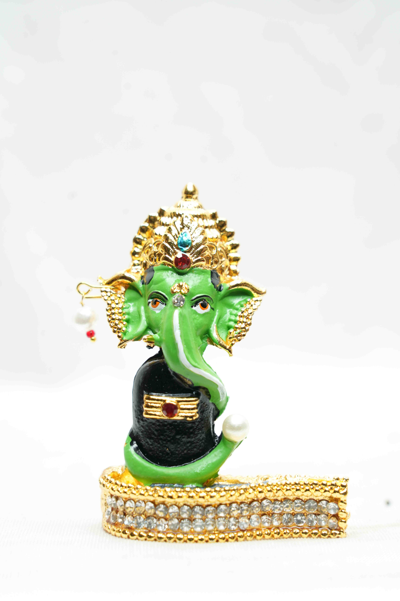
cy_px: 300
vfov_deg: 19.5
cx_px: 200
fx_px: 1750
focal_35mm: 105
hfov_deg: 13.0
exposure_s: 1/50
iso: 640
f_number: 7.1
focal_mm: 105
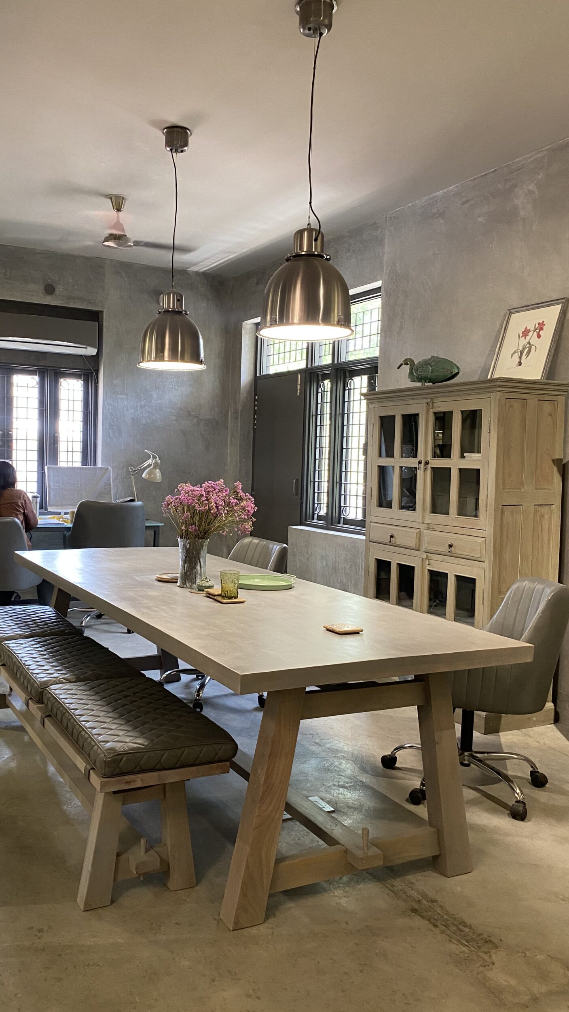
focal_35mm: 29
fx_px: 778
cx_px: 195
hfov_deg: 39.8
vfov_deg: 66.1
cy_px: 505
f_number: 1.8
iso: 250
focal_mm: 4.25
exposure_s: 1/50
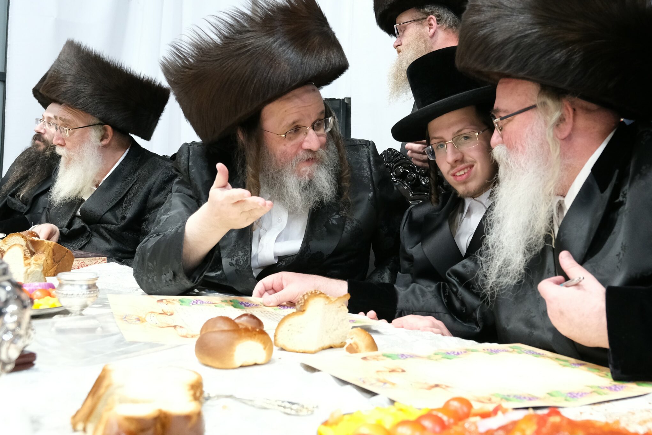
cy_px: 163
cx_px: 373
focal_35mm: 44
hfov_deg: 44.4
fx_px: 797
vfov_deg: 30.4
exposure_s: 1/125
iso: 3200
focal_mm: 23.4
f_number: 4.5
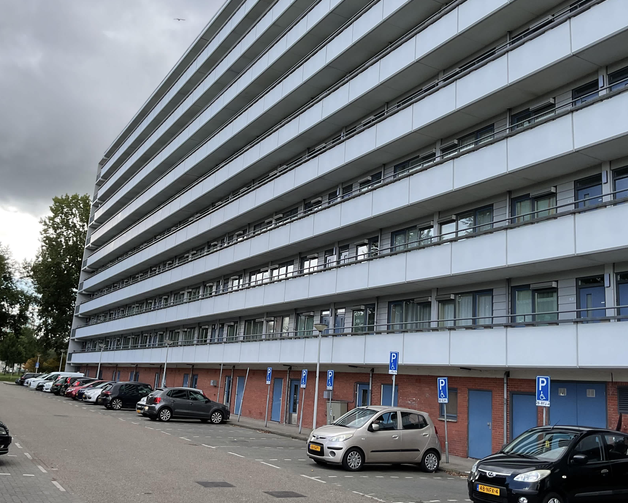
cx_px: 288
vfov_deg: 41.1
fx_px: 669
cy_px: 229
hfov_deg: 50.2
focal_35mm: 36
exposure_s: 1/446
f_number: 1.8
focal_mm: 3
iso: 16
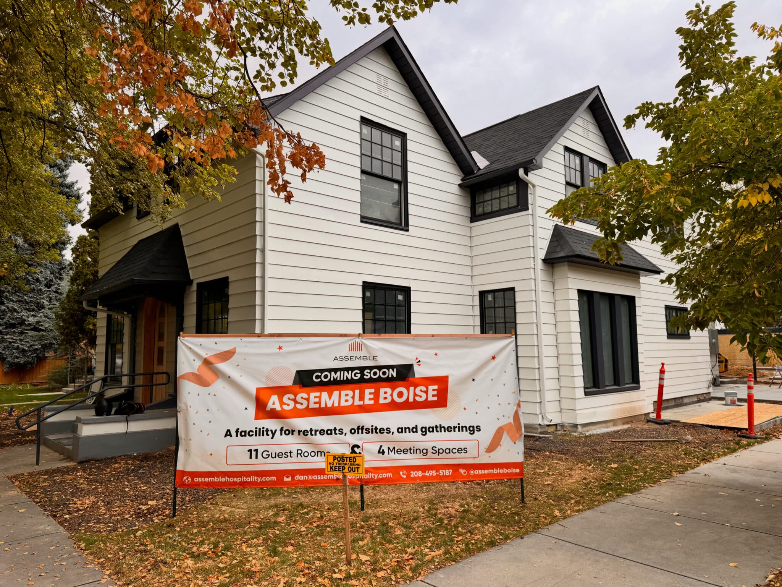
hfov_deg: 71.6
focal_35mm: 24
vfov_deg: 56.8
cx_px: 391
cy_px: 294
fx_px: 542
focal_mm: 6.76
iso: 80
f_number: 1.78
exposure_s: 1/730
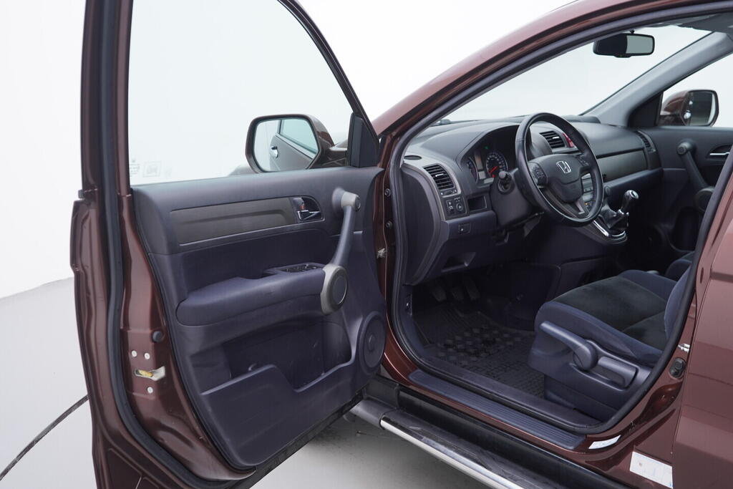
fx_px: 733
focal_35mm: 36
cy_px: 244
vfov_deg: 36.9
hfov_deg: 53.1
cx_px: 366
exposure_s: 1/50
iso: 125
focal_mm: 24
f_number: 3.2
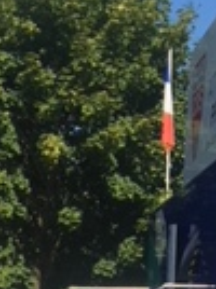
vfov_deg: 12.4
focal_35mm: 139
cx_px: 84
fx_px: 1160
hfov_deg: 10.6
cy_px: 593
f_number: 2.2
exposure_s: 1/1570
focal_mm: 4.15
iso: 25
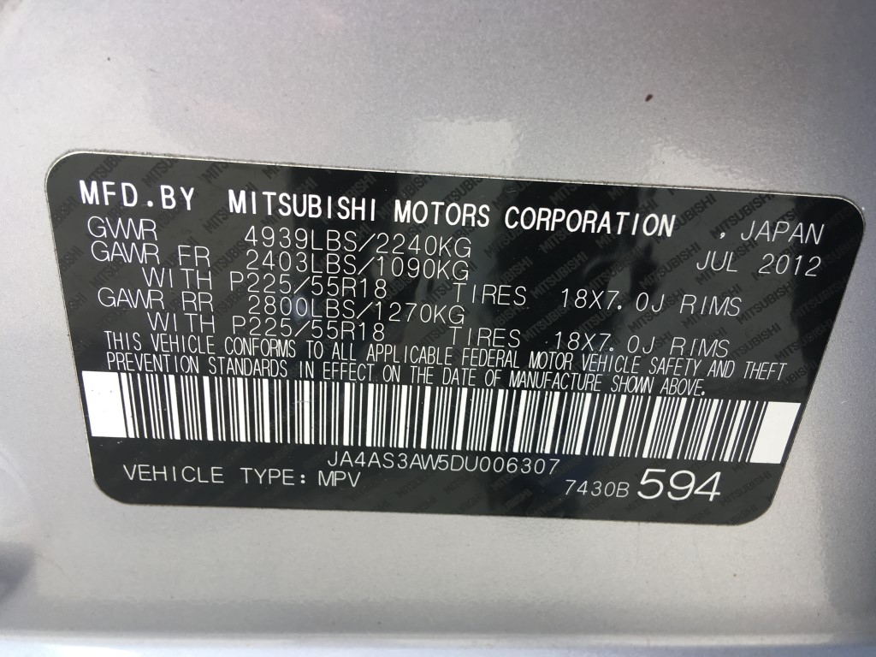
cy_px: 328
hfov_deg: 61.7
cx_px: 438
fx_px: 734
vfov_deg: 48.2
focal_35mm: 29
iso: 25
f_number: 2.2
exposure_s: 1/120
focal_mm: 4.15
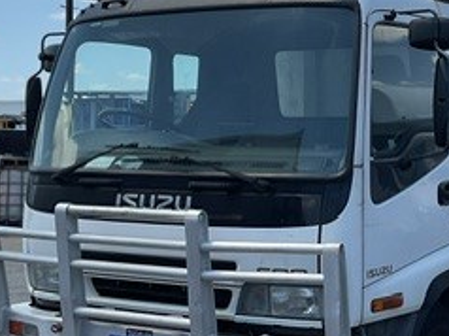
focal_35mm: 78
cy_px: 142
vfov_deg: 18.9
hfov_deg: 24.8
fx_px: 1011
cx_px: 338
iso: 16
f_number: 1.8
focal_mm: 3
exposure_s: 1/1451
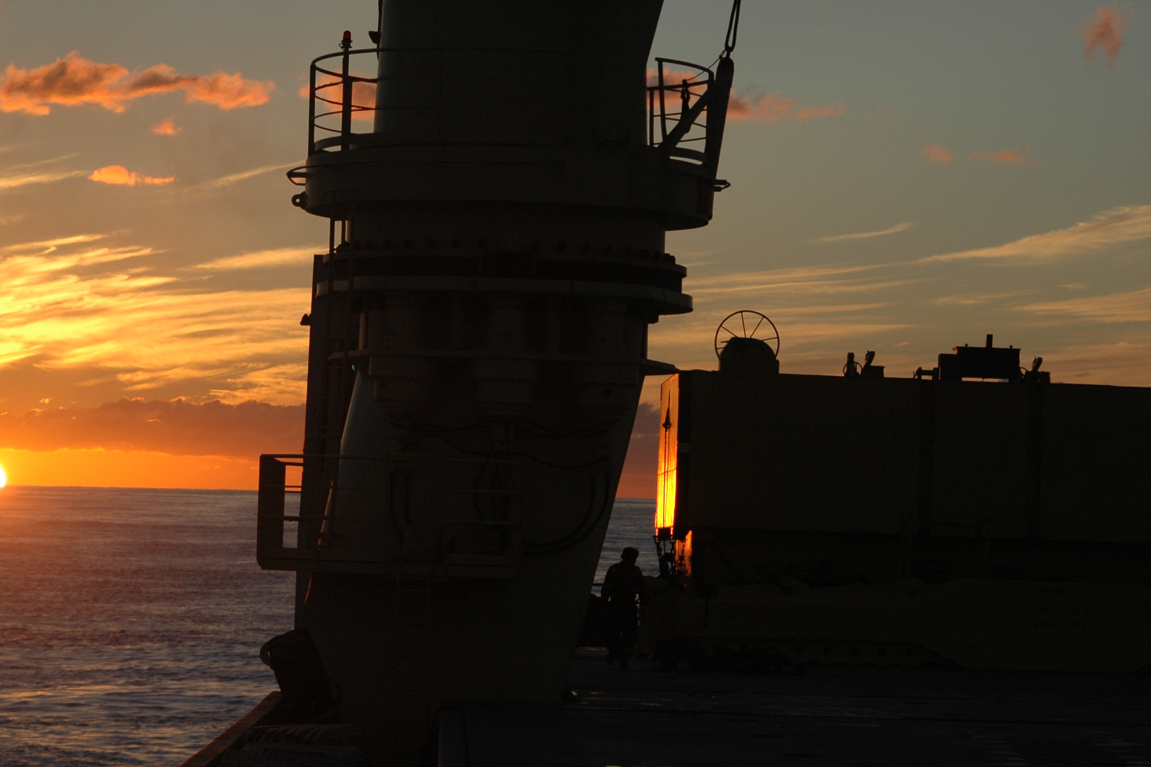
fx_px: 4028
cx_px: 488
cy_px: 345
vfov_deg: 10.9
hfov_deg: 16.3
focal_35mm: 126
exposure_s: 1/400
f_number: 5.6
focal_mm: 70
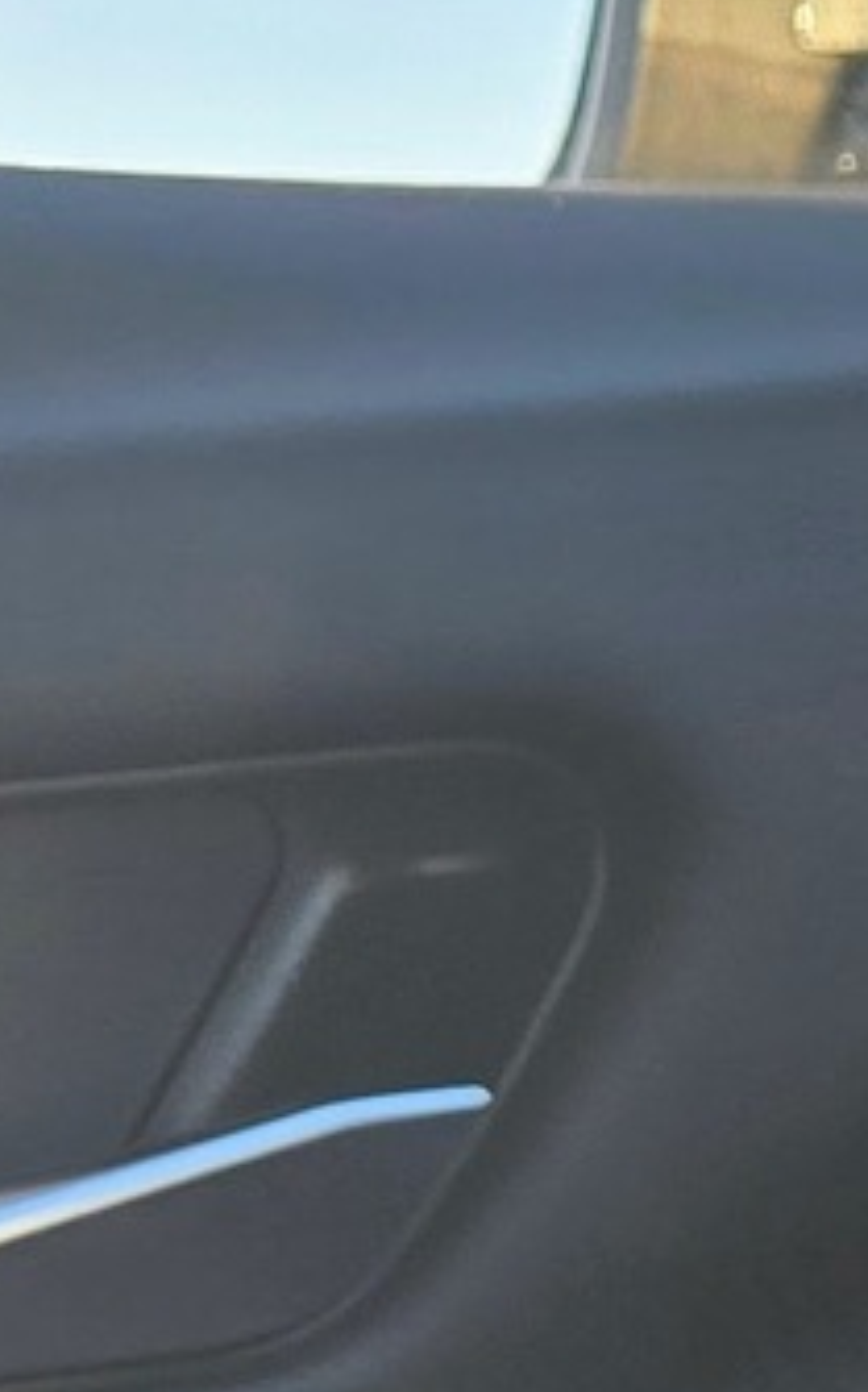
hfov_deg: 6.5
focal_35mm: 149
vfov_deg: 13.4
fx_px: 5647
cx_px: 3759
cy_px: 1961
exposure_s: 1/180
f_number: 1.7
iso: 32
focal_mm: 6.3
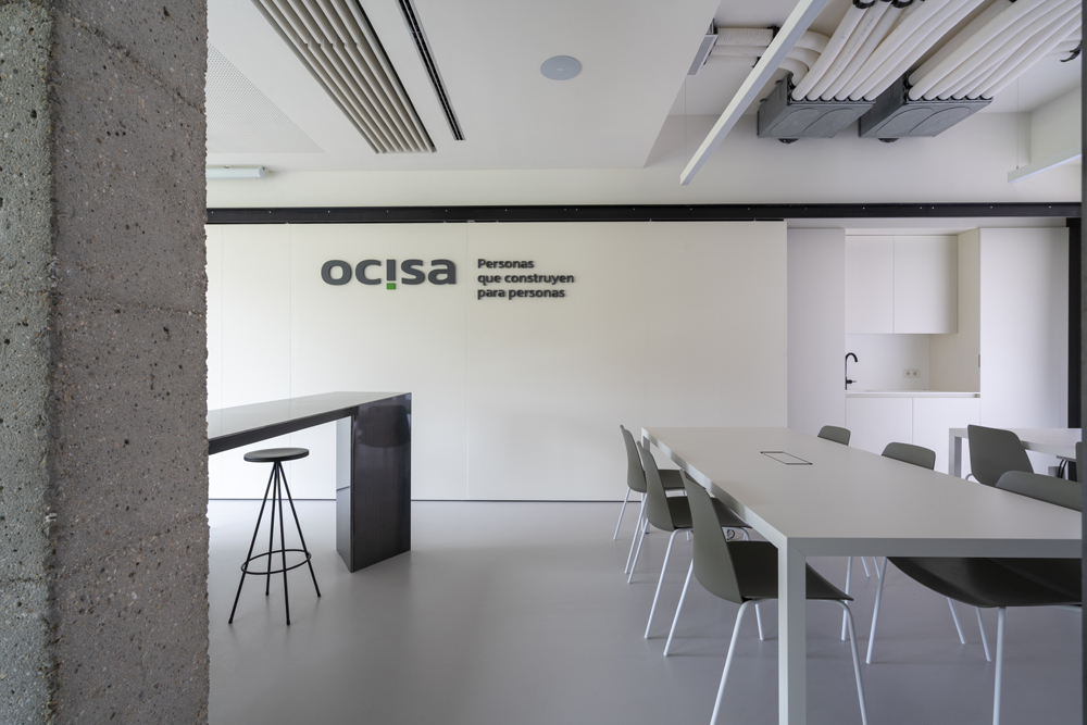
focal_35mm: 16
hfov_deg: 96.7
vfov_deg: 73.8
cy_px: 362
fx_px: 483
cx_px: 544
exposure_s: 1.6
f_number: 11
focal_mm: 16
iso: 100
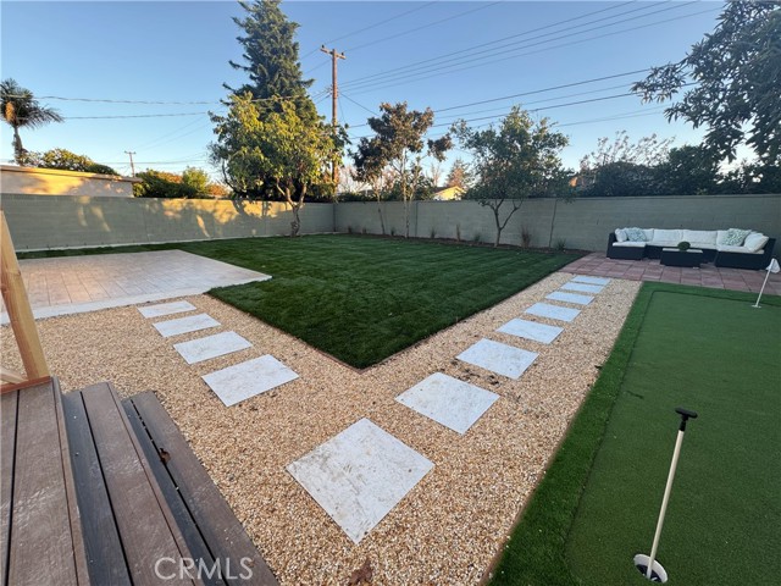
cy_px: 293
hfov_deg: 102.1
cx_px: 390
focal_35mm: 14
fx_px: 316
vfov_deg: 85.7
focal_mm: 2.22
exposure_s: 1/125
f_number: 2.2
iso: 40
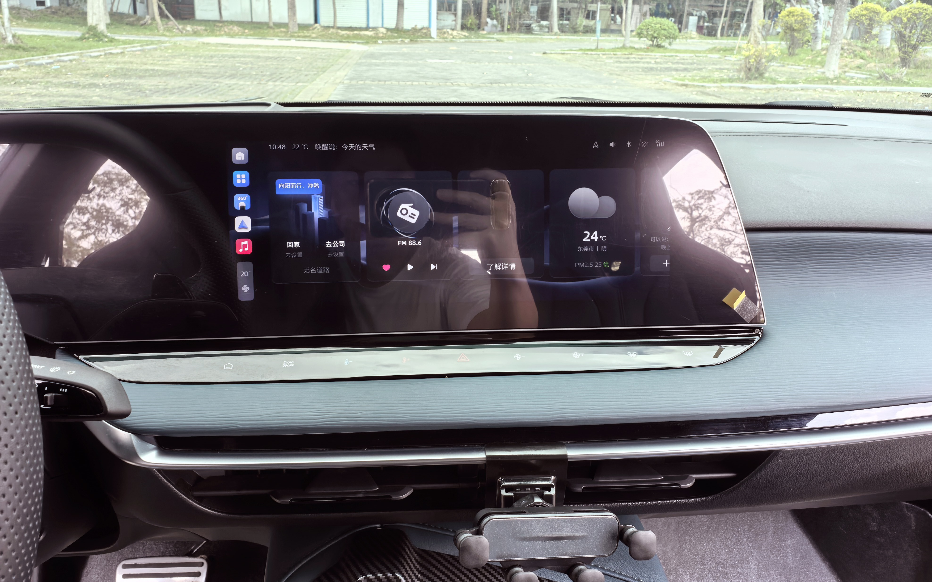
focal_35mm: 29
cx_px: 461
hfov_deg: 64.6
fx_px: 737
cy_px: 248
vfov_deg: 43.0
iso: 50
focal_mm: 6.35
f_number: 4
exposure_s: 1/134
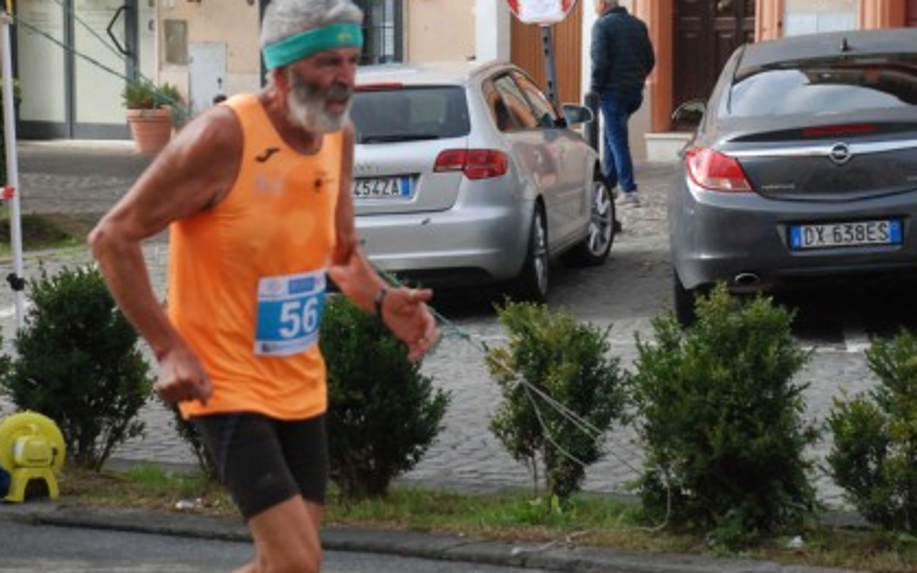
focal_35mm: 165
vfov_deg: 8.0
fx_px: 4117
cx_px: 398
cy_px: 255
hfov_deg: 12.7
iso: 1000
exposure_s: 1/800
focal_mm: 75
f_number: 5.6
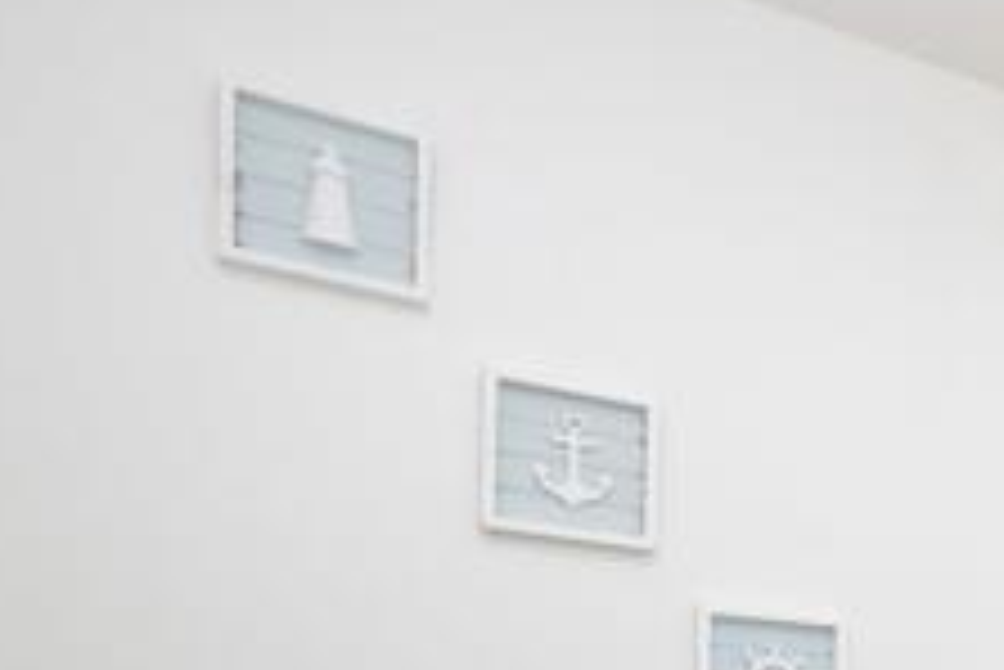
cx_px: 1193
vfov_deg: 26.8
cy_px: 848
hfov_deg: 35.9
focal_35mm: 43
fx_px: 1200
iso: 320
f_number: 8
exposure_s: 1/250
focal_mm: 15
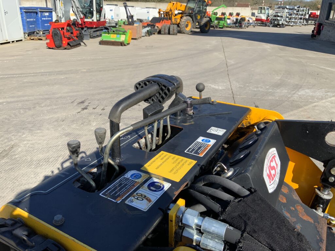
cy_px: 126
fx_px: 281
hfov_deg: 61.7
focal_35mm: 29
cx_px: 168
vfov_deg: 48.2
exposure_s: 1/1626
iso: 16
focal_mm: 3
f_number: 1.8
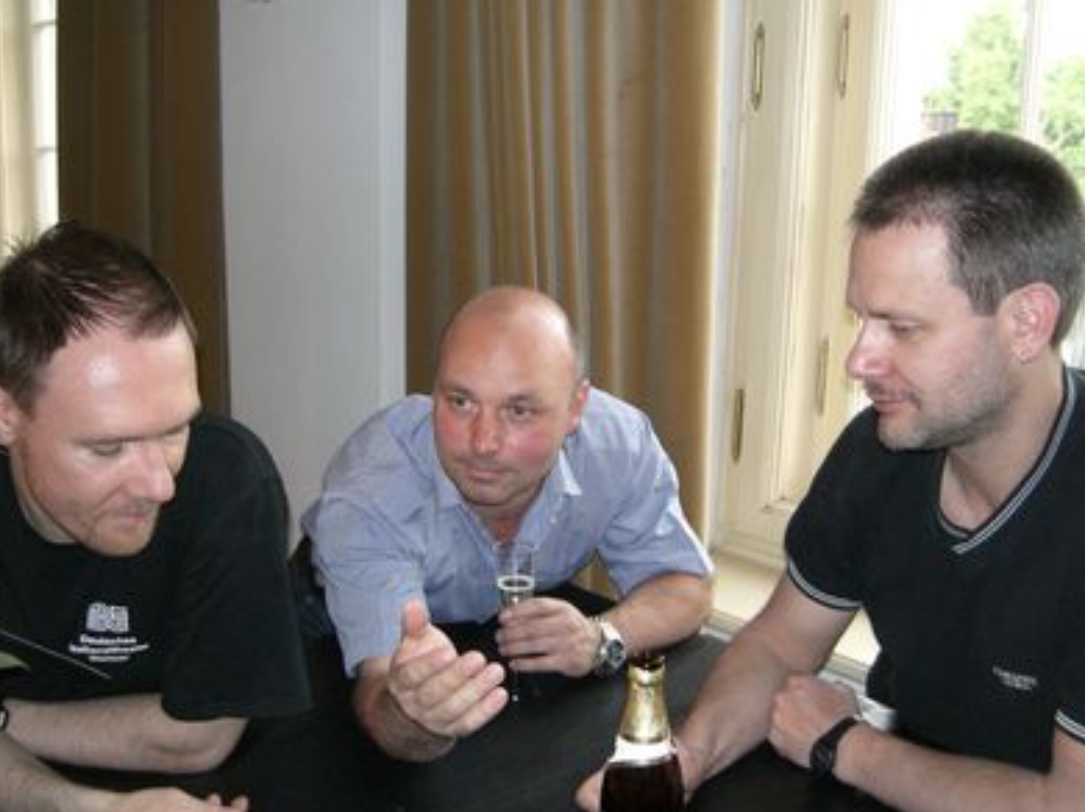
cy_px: 406
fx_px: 1222
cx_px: 542
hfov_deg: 47.9
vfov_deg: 36.8
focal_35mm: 39
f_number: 2.8
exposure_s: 1/60
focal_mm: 7.9
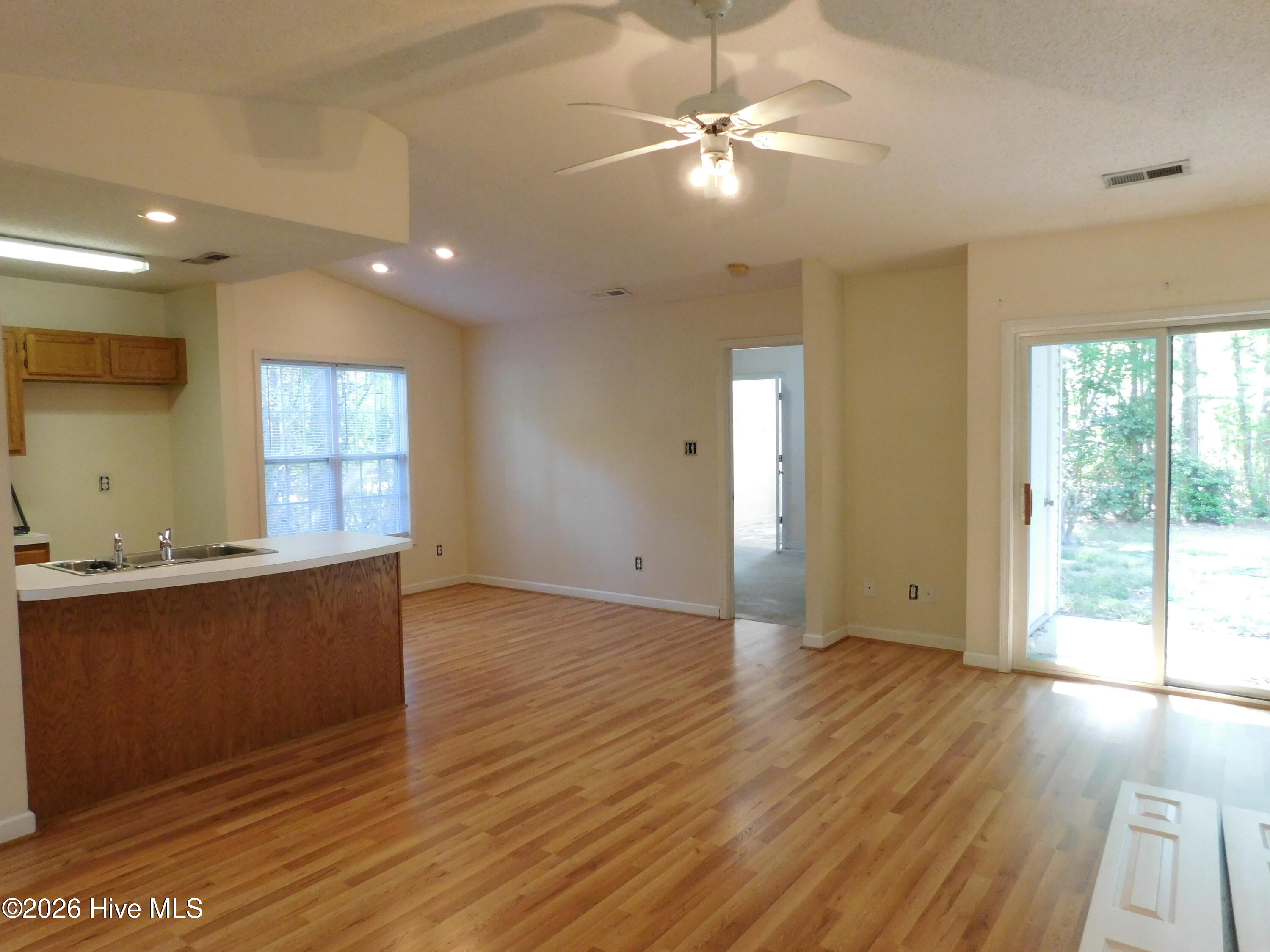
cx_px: 635
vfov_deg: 58.9
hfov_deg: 73.9
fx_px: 844
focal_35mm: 23
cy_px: 476
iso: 360
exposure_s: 1/30
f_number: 3
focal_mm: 4
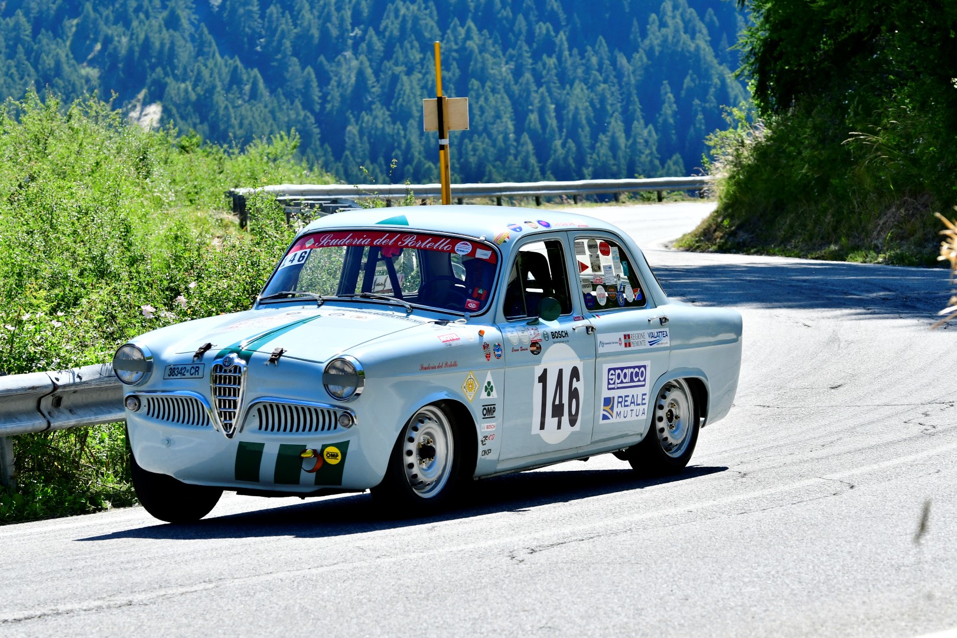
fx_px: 3987
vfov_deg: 9.1
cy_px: 319
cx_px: 478
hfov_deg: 13.7
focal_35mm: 150
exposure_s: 1/1250
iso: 400
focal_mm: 100
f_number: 6.3
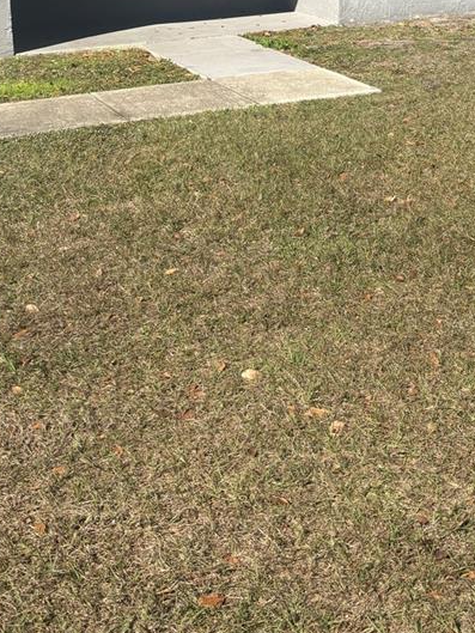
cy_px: -2
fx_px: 1079
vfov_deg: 30.4
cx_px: 233
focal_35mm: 59
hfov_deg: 24.8
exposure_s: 1/2639
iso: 50
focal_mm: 5.96
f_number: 1.6
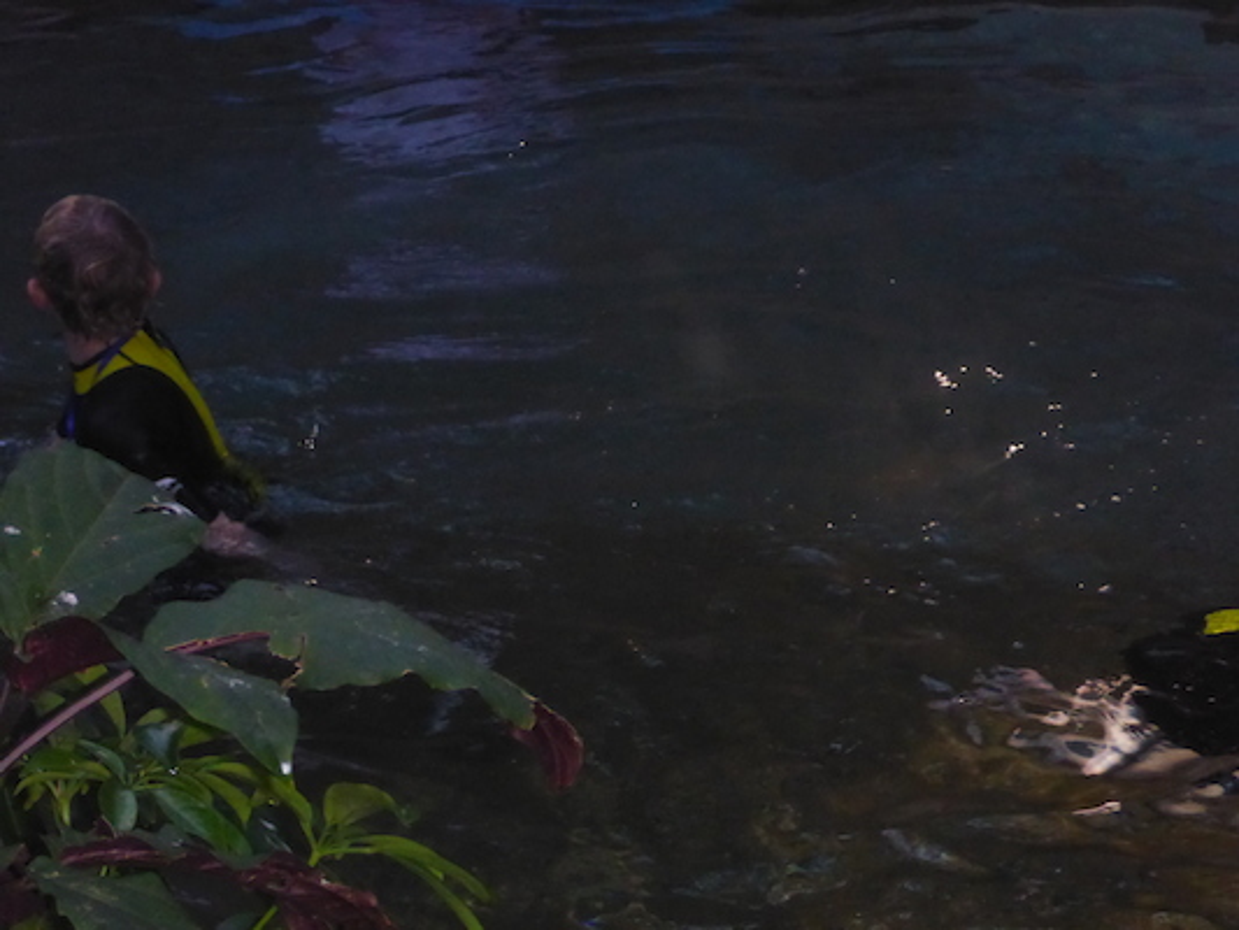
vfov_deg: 12.6
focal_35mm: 118
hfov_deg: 16.7
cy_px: 465
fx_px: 4224
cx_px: 620
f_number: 5.7
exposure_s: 1/400
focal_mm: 19.2
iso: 1000
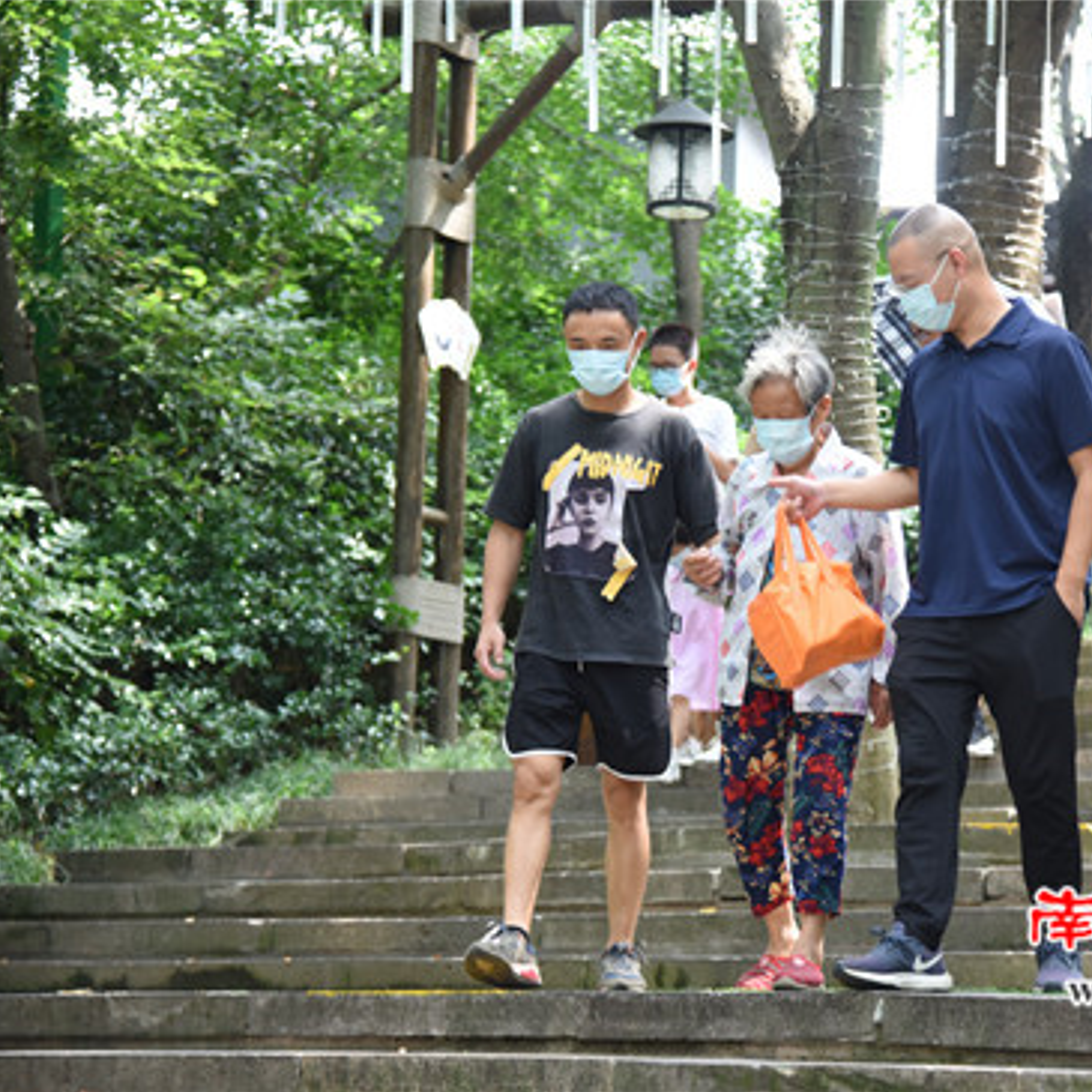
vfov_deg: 16.0
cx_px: 670
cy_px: 546
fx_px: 3890
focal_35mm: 109
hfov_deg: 16.0
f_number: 4
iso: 800
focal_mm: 85
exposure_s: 1/200
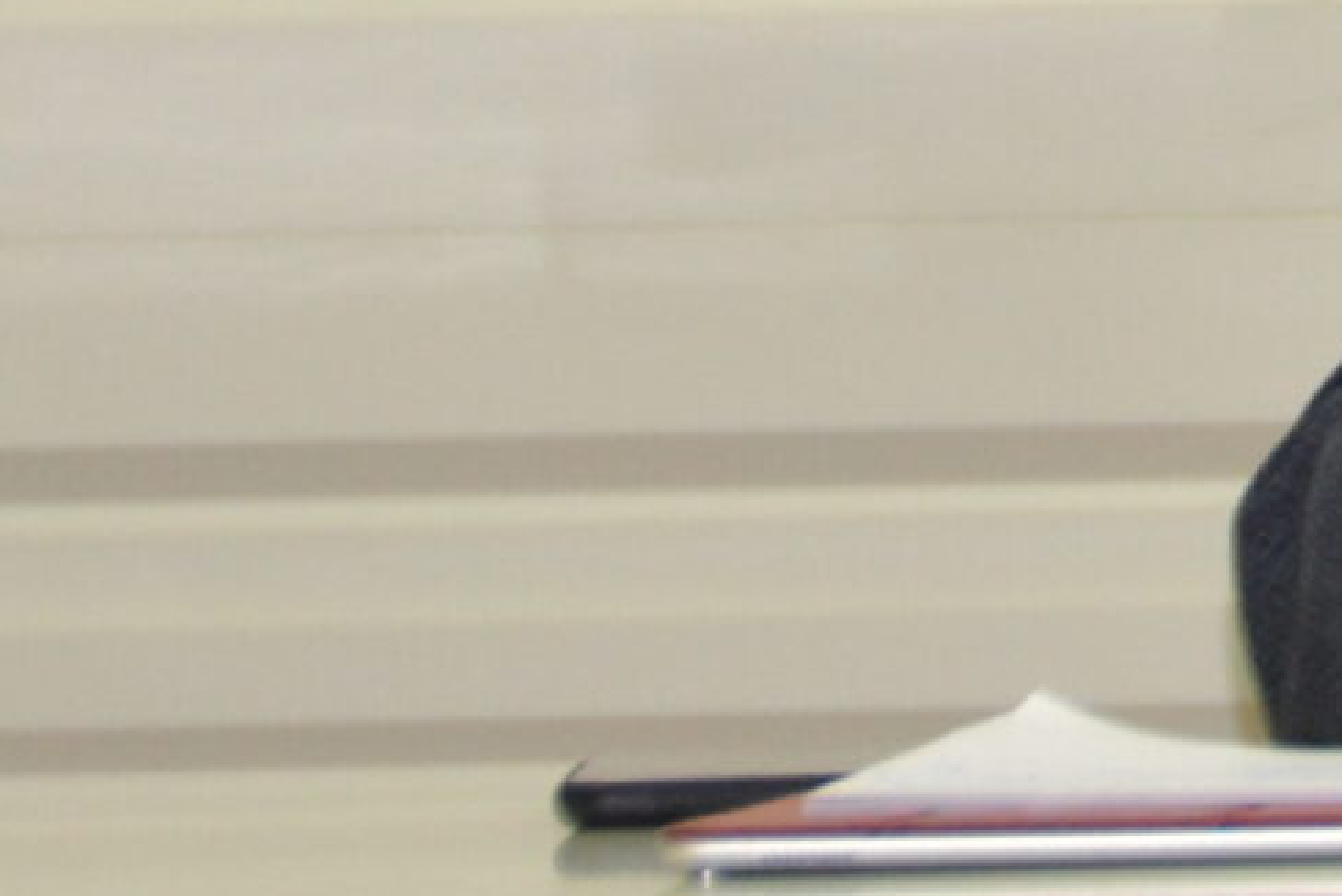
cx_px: 2898
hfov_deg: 2.5
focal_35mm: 826
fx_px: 30794
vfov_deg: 1.7
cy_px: -922
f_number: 5.3
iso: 1000
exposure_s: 1/40
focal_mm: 105
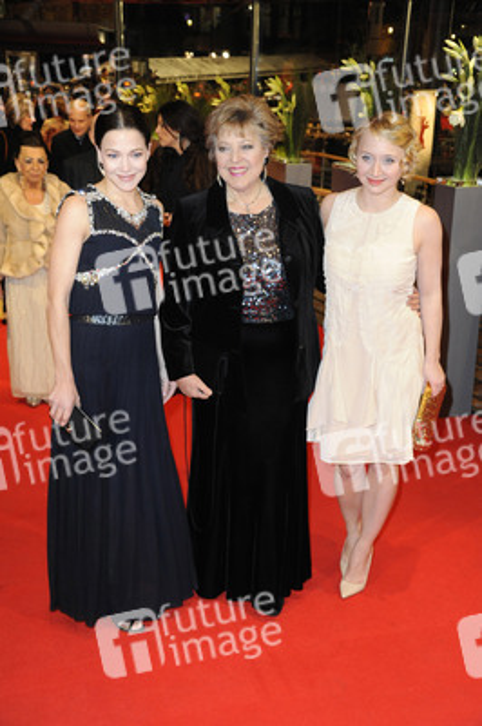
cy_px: 363
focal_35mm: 48
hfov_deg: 28.0
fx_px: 966
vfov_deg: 41.1
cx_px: 241
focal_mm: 48
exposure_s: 1/200
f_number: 5.6
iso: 3200
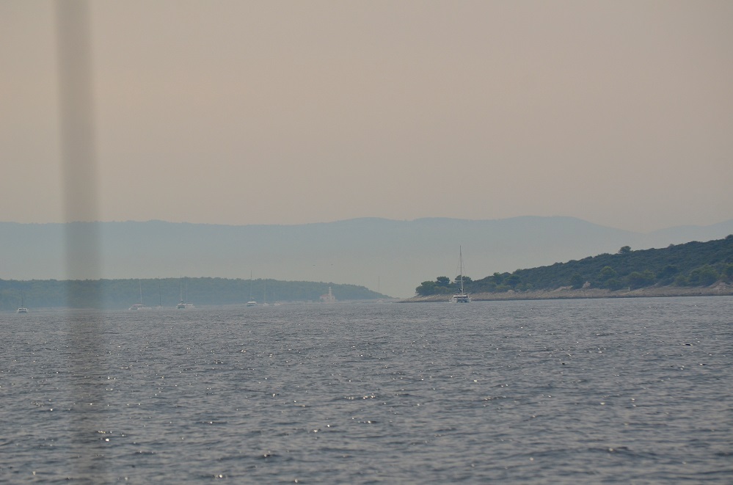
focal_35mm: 248
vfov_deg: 5.5
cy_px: 242
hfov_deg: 8.3
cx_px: 366
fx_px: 5027
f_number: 5.6
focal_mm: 165
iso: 400
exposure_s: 1/2000
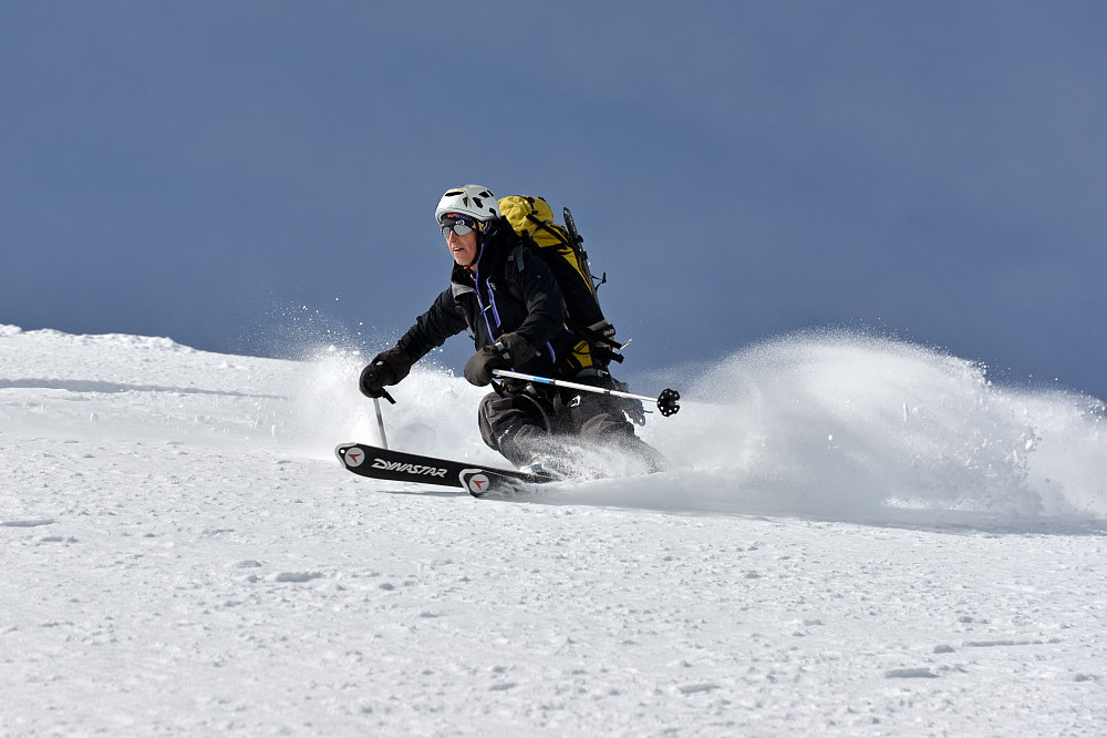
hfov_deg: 14.2
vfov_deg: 9.5
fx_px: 4457
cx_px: 554
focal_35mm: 145
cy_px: 369
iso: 100
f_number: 8
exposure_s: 1/800
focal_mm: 145
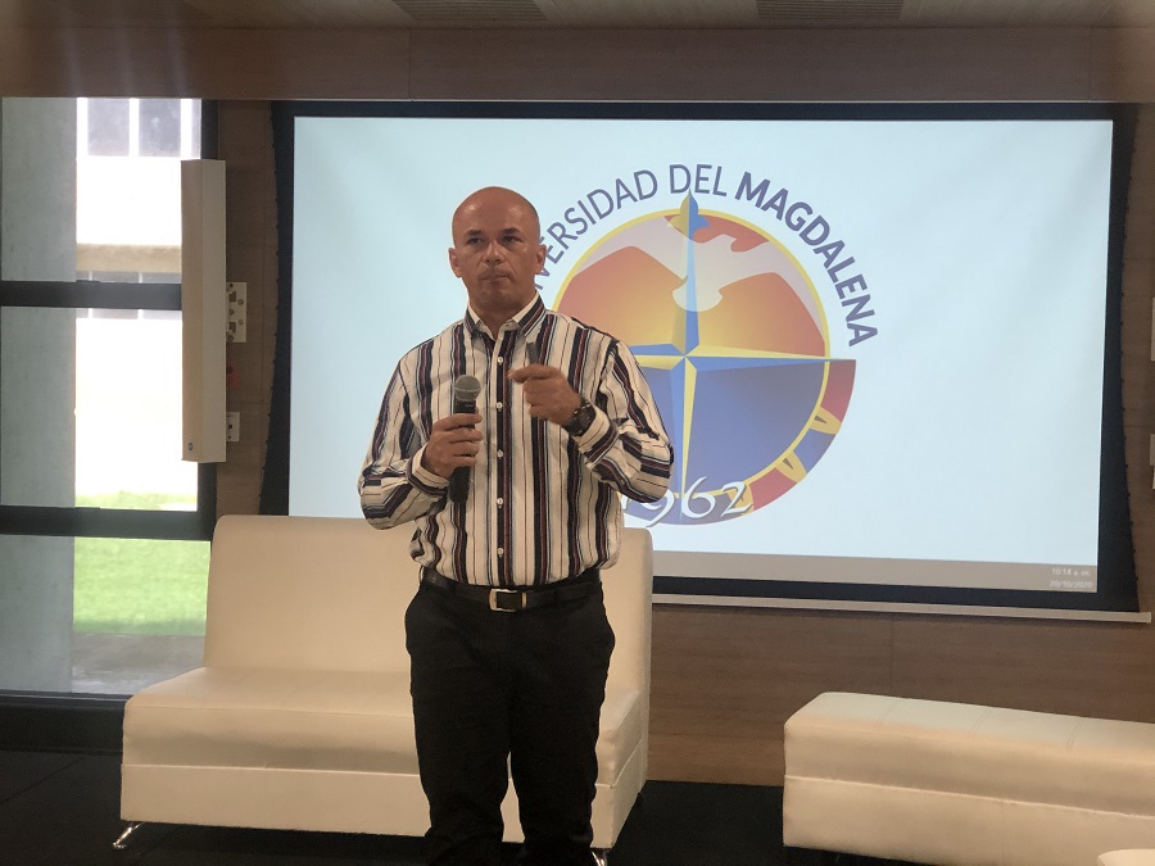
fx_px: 1902
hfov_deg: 33.8
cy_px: 433
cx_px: 578
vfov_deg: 25.7
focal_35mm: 57
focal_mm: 6.6
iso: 64
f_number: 2.8
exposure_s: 1/30
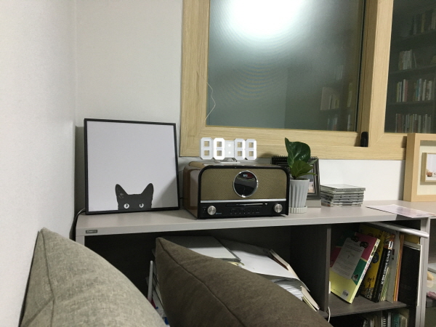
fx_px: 365
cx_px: 218
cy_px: 164
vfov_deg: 48.2
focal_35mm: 29
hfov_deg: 61.7
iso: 160
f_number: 2.2
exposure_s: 1/30
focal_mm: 4.15
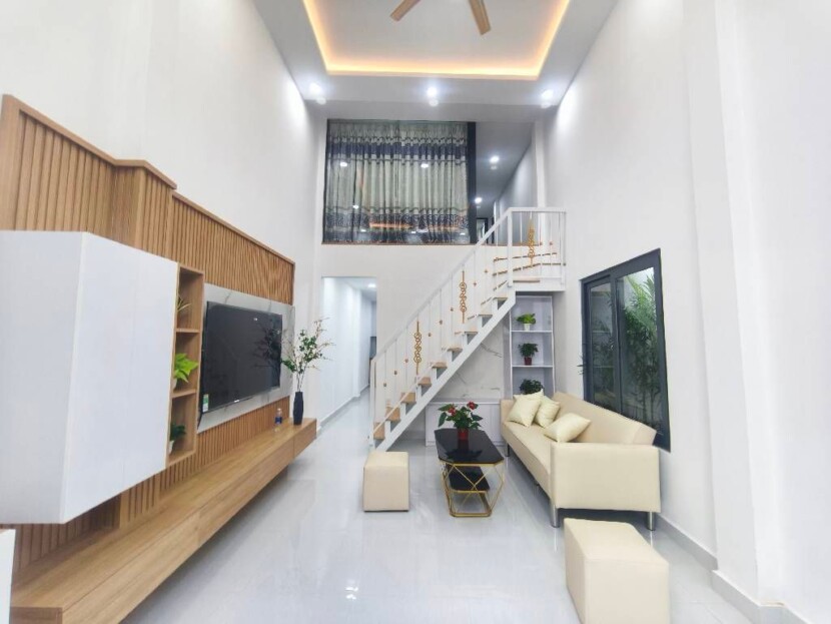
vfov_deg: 81.8
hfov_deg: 98.2
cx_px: 416
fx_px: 360
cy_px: 312
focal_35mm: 15
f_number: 2.2
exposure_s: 1/50.3
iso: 125
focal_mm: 1.91
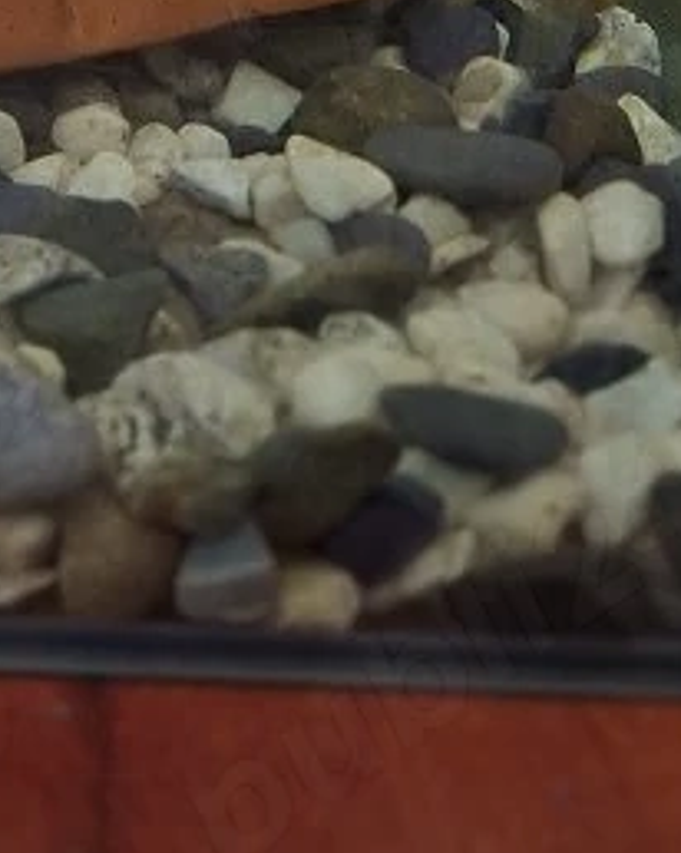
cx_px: -952
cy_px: -990
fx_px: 2926
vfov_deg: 13.5
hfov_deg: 11.1
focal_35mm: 116
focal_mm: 5.54
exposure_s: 1/50
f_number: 1.8
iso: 250
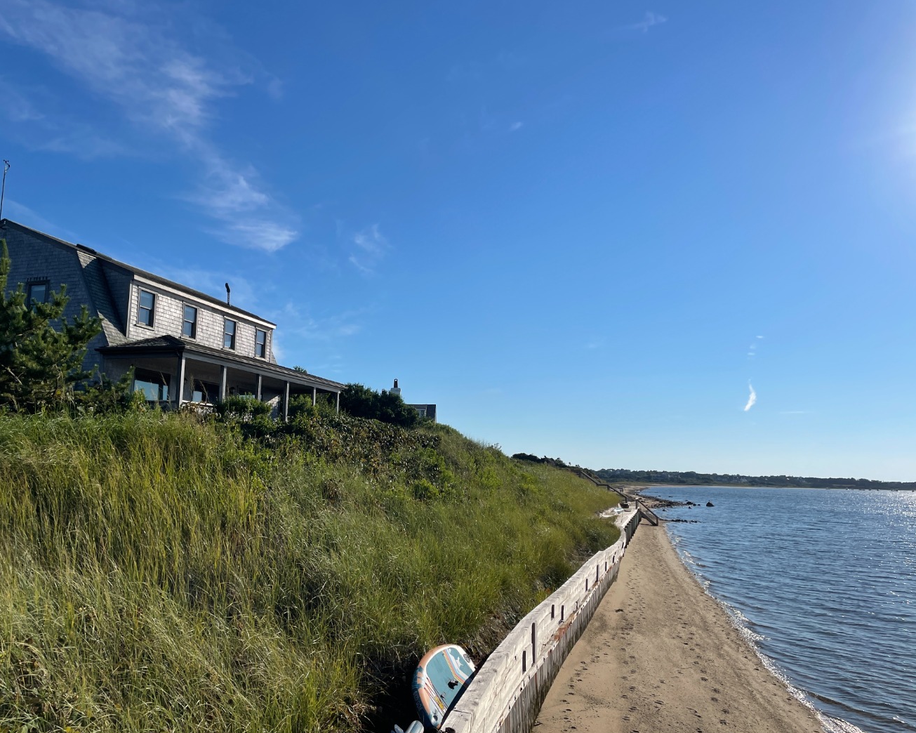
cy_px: 378
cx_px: 415
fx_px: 759
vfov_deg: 51.5
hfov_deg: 62.1
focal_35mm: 28
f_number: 1.6
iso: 32
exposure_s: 1/7299
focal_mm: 4.2
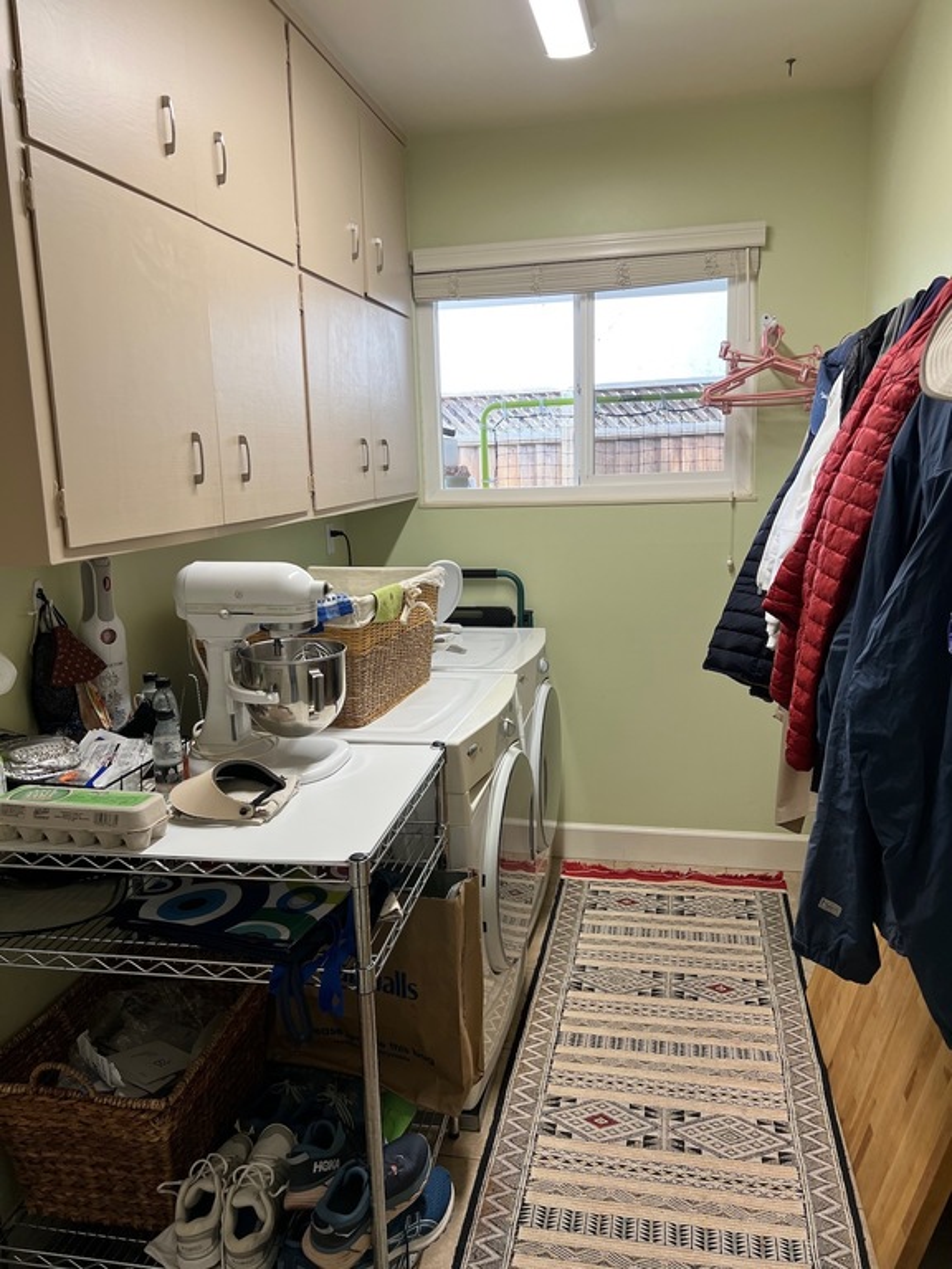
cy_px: 634
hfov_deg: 53.1
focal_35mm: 26
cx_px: 476
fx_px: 953
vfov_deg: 67.3
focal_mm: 5.7
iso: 100
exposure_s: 1/120
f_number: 1.5
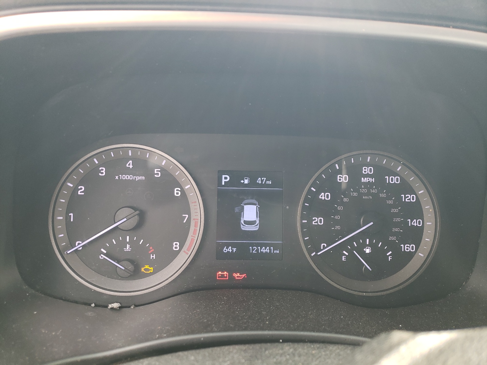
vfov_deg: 53.1
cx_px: 244
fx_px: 366
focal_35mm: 26
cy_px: 182
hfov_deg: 67.3
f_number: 1.5
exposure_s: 1/60.2
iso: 54
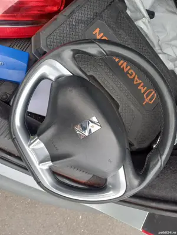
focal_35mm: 25
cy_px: 118
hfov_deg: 54.9
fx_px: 170
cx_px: 88
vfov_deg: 69.4
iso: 80
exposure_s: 1/100
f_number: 1.8
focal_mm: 4.65
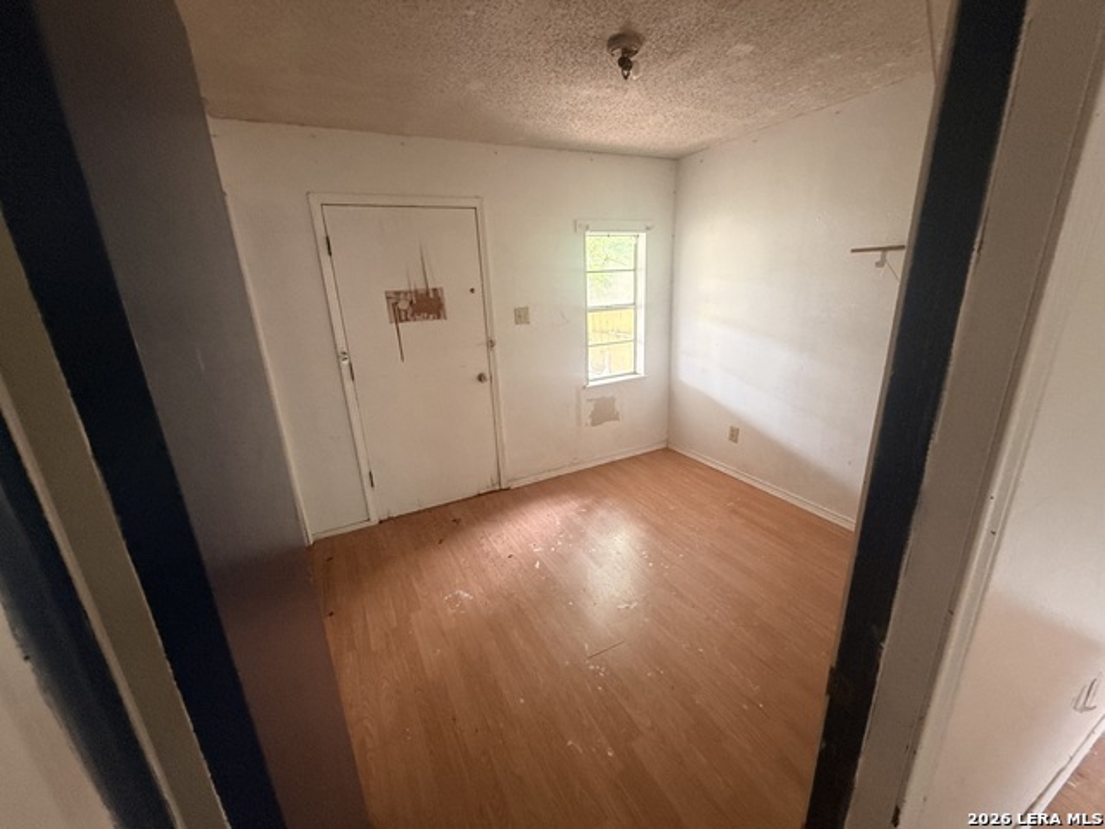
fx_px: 447
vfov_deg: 85.7
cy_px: 414
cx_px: 552
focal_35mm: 14
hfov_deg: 102.1
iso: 500
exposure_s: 1/60
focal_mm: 2.22
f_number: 2.2
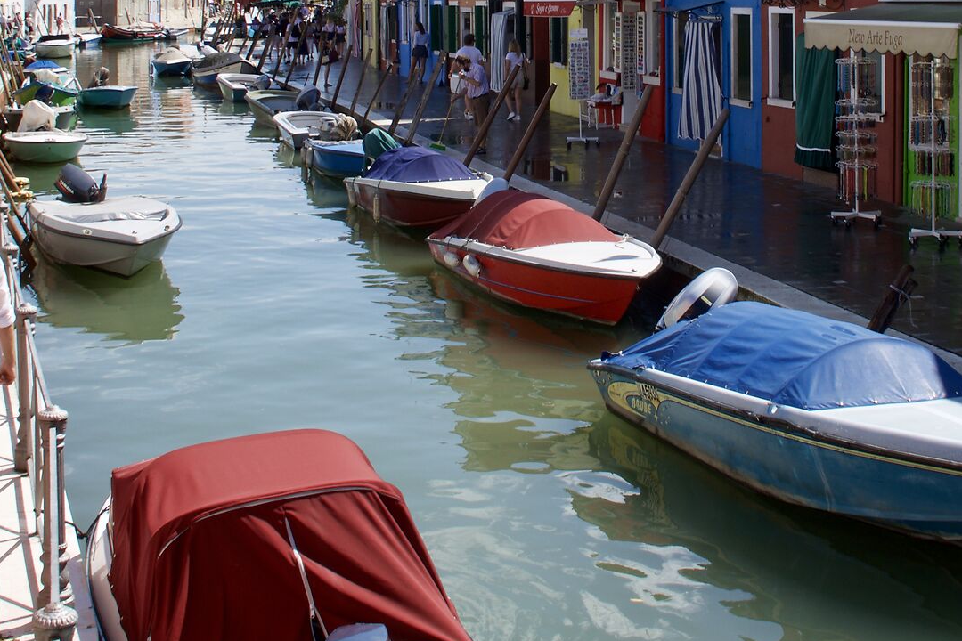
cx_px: 607
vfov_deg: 21.9
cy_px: 23
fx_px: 1603
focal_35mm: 60
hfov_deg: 33.2
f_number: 14
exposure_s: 1/100
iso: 100
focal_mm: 18
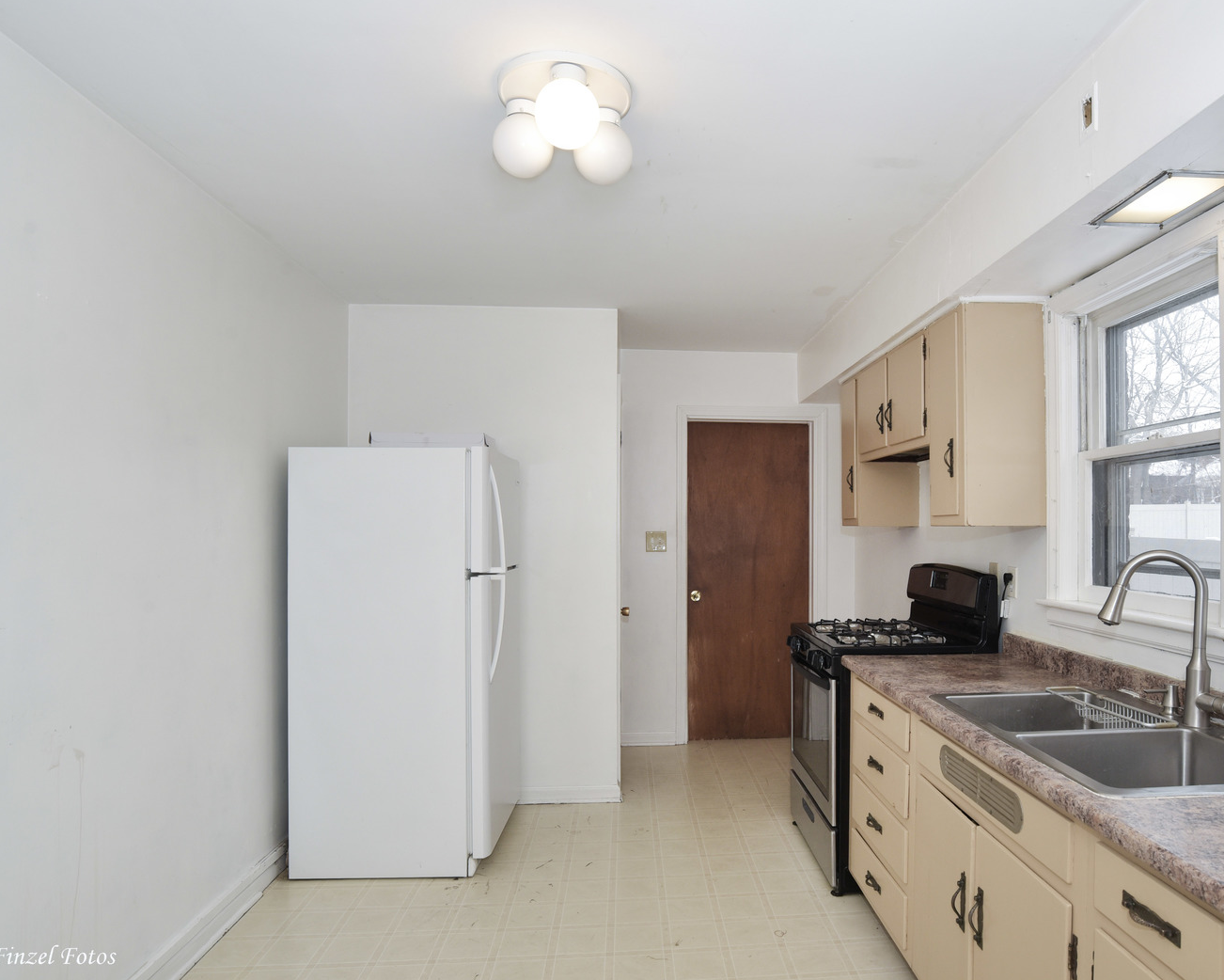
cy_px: 503
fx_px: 761
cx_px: 706
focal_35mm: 21
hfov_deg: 77.1
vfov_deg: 65.5
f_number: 8
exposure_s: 1/60
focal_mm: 18
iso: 400
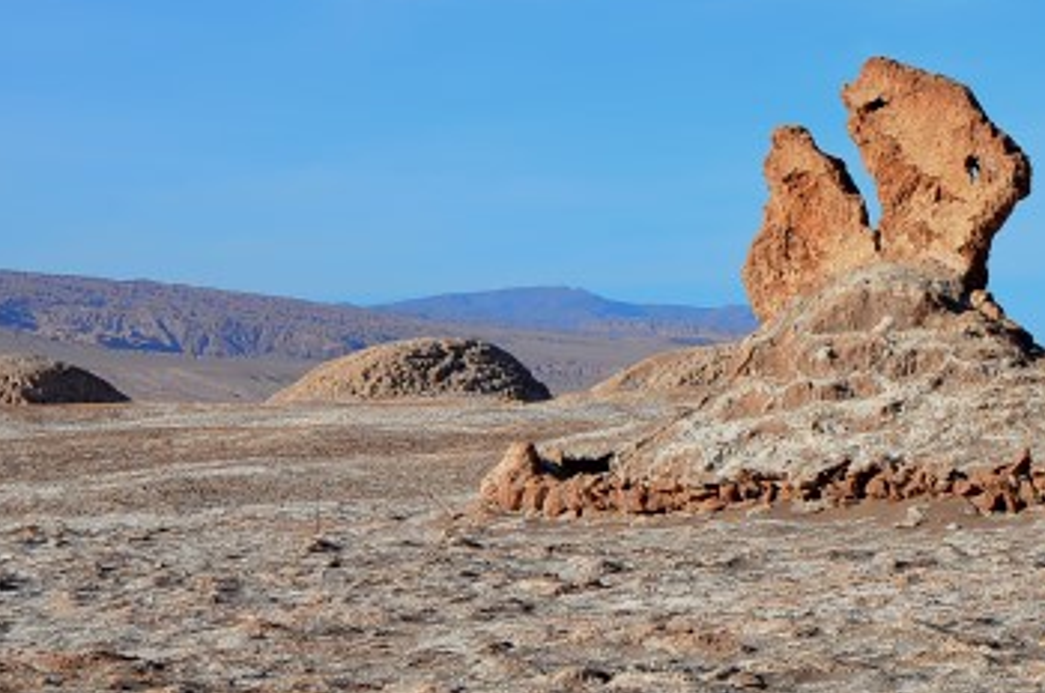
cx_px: 943
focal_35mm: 137
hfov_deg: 14.8
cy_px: 254
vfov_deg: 10.0
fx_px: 3970
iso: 100
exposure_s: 1/200
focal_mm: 50
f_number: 9
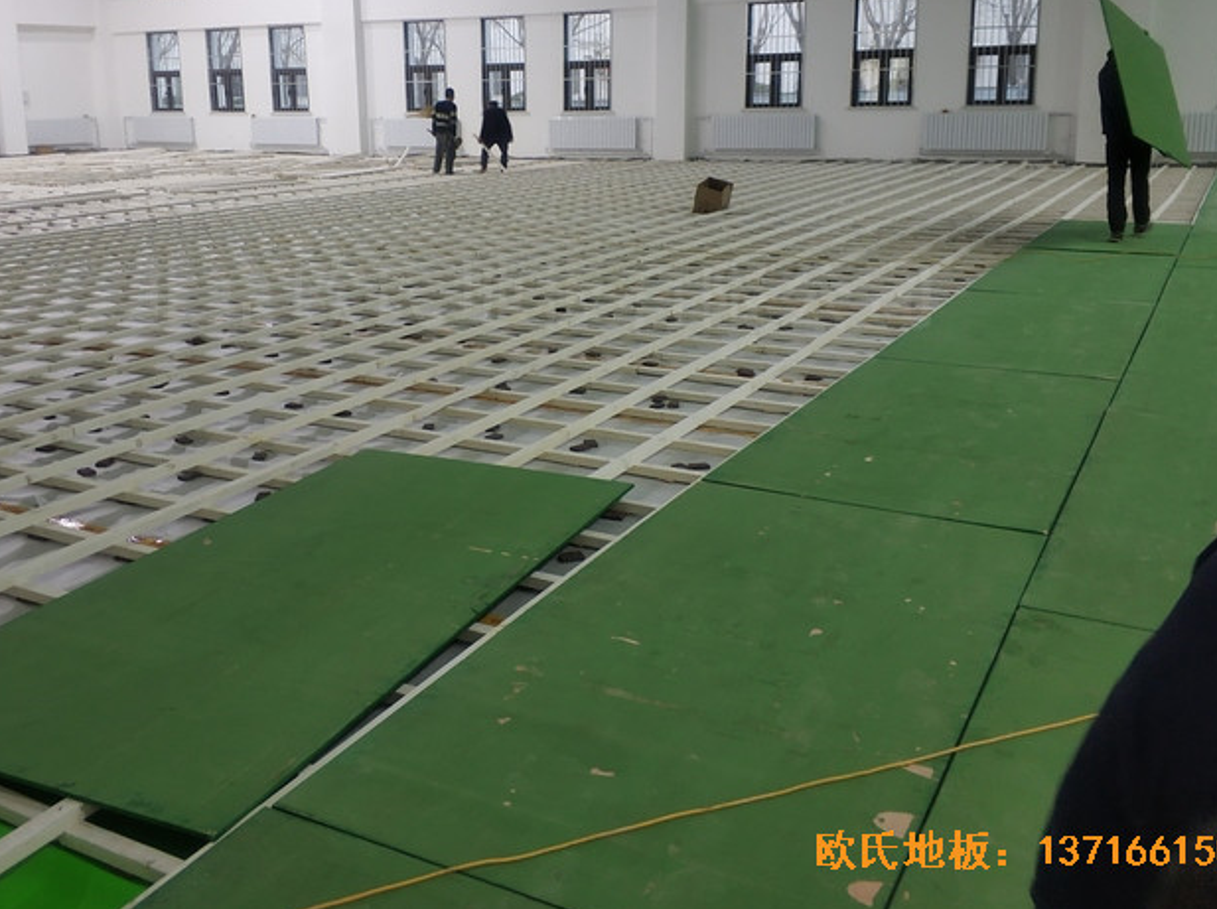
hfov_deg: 52.5
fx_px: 1229
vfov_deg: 40.3
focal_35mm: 35
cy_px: 327
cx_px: 533
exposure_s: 1/17
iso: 447
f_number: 1.8
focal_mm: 3.82
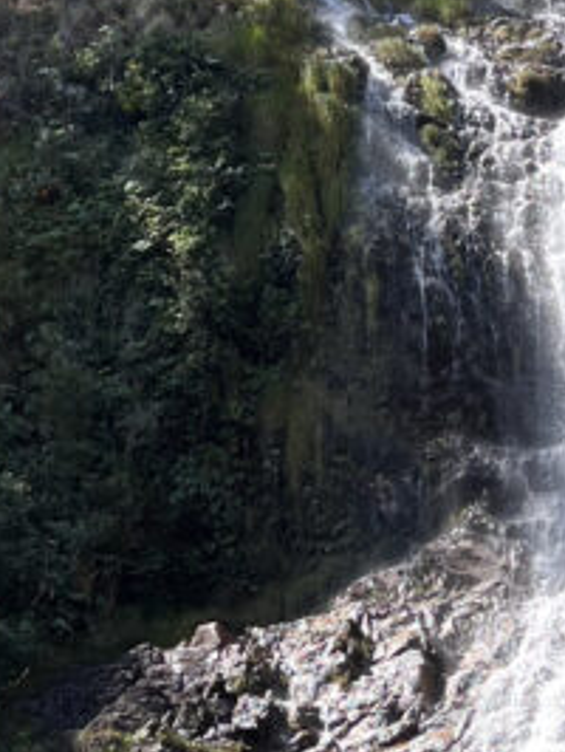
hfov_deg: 13.2
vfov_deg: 17.5
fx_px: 2434
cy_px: 431
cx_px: 455
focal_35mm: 112
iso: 50
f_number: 1.5
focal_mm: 5.7
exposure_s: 1/1183
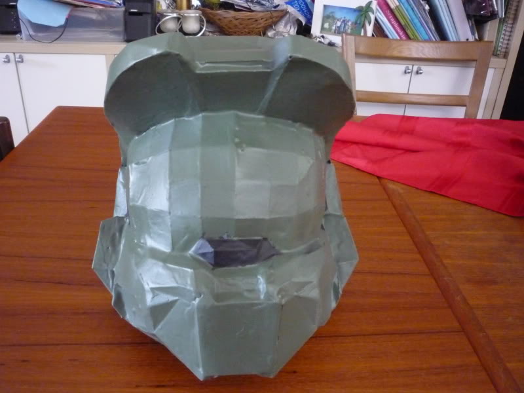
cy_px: 196
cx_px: 262
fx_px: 484
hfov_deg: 56.8
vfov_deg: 44.2
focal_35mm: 32
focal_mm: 5.2
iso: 800
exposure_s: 1/13
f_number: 3.3
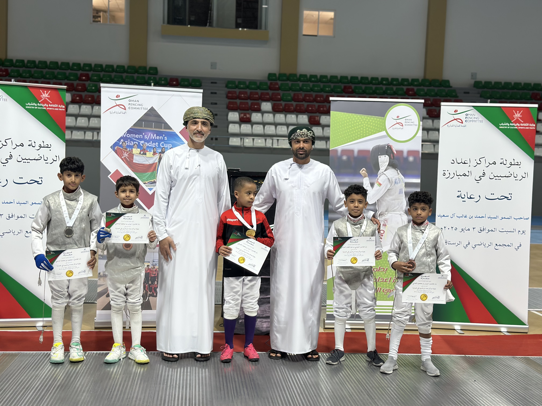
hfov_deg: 39.7
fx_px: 752
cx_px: 271
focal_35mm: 48
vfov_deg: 30.3
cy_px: 203
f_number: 1.78
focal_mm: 6.86
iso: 80
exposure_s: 1/202
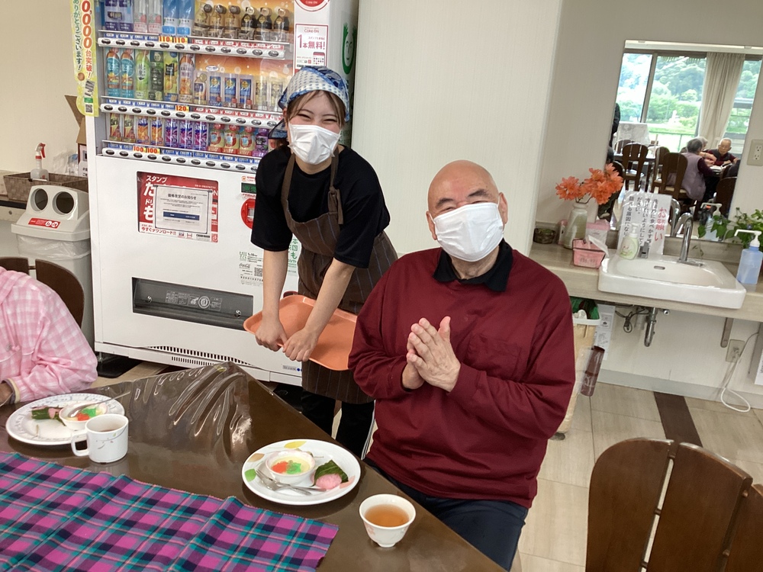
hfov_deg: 58.4
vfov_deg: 45.4
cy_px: 286
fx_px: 683
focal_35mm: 31
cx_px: 382
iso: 80
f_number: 2.4
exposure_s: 1/60
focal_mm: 3.3
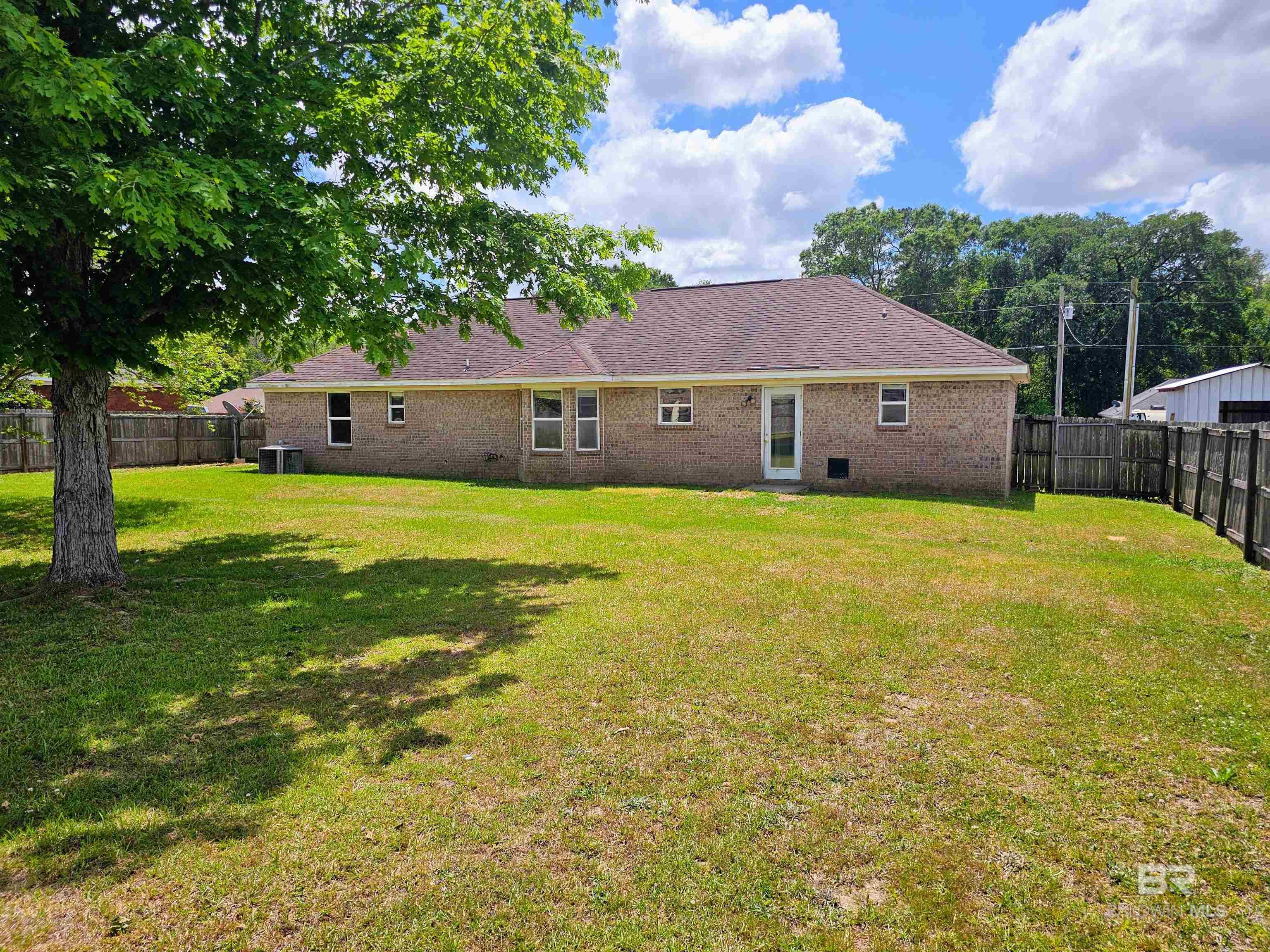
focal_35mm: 23
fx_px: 844
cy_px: 476
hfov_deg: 73.9
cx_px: 635
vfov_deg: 58.9
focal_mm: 6.3
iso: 10
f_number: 1.7
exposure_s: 1/1036
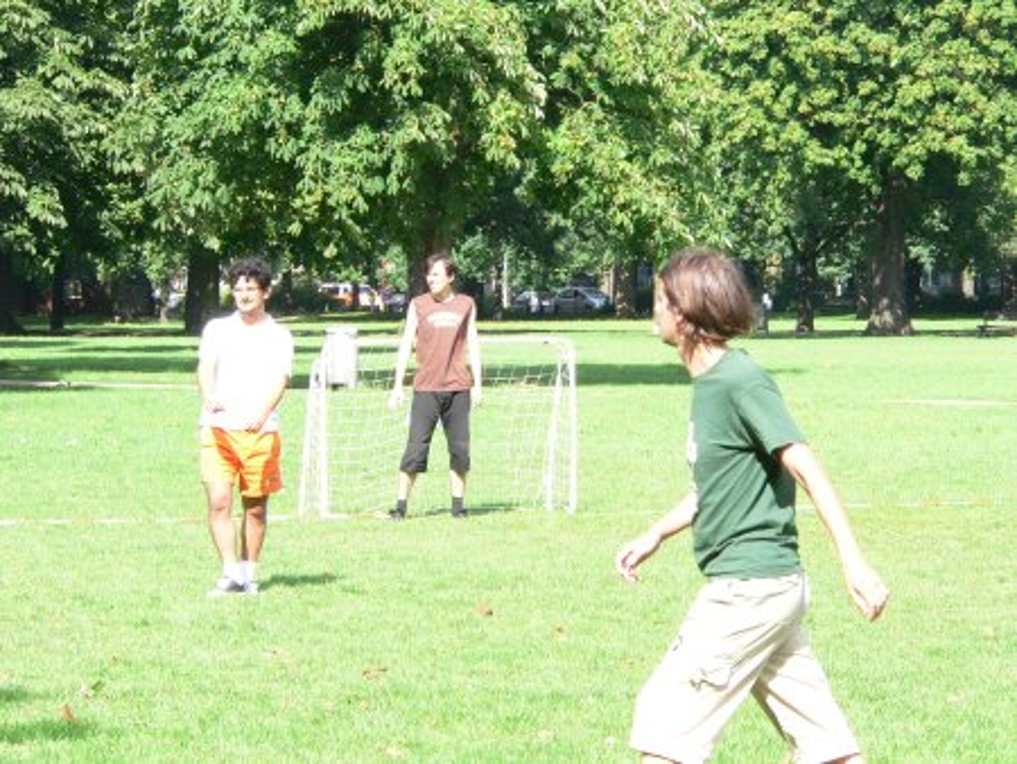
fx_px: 5497
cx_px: 508
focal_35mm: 187
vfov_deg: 7.9
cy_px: 382
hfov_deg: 10.6
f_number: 6.5
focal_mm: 31.1
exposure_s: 1/400
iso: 400
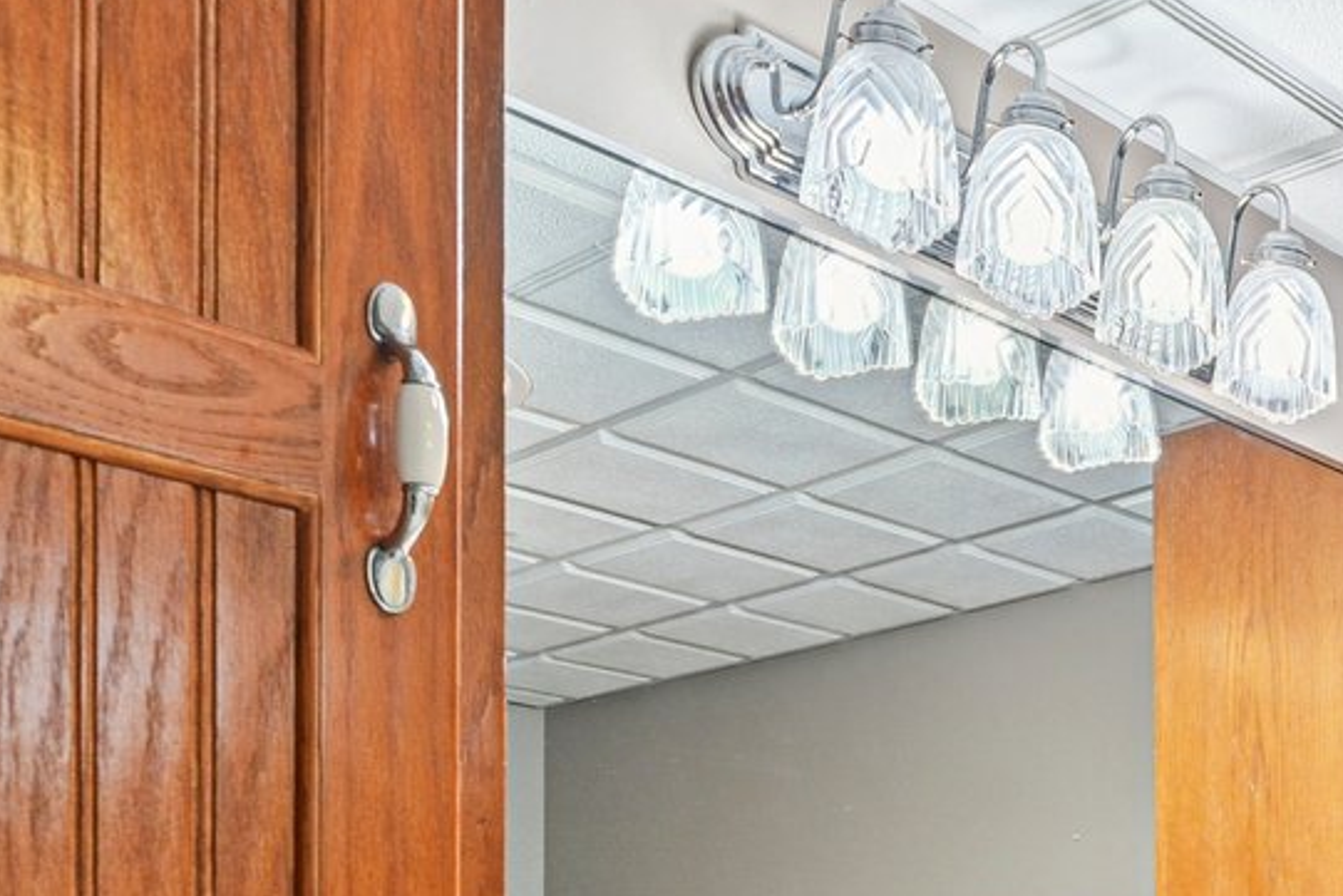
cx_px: 1489
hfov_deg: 32.8
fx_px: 1978
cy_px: 1185
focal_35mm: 53
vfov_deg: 22.6
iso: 320
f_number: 8
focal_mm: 14
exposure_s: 1/15
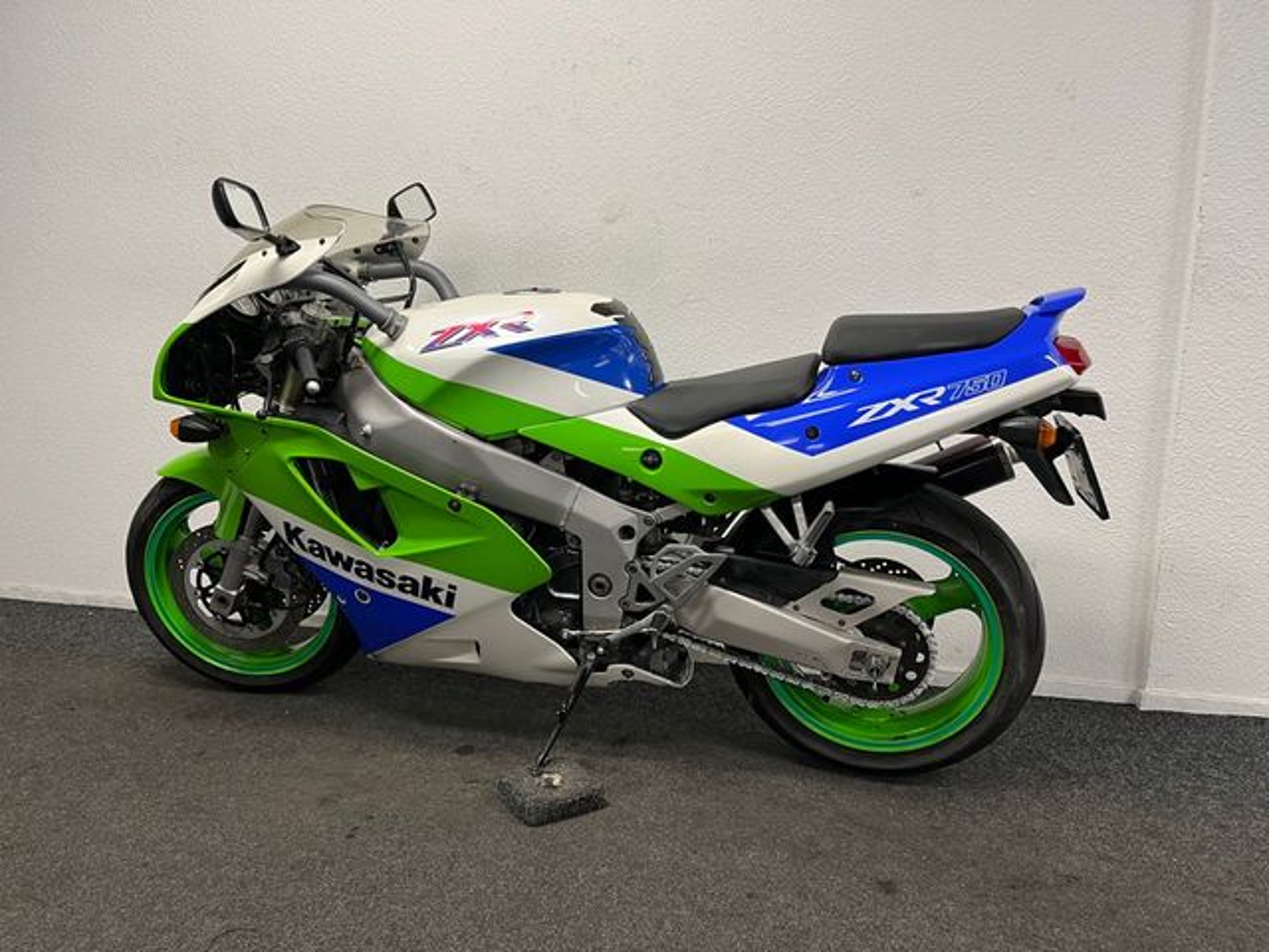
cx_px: 634
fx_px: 953
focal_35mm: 26
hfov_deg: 67.3
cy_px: 476
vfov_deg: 53.1
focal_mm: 5.1
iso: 80
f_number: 1.6
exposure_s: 1/50
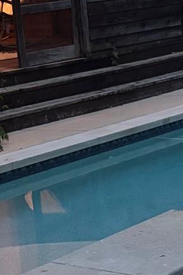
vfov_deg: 15.9
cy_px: 108
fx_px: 984
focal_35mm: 129
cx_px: 183
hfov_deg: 10.5
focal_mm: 5.96
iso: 800
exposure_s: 1/30
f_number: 1.6
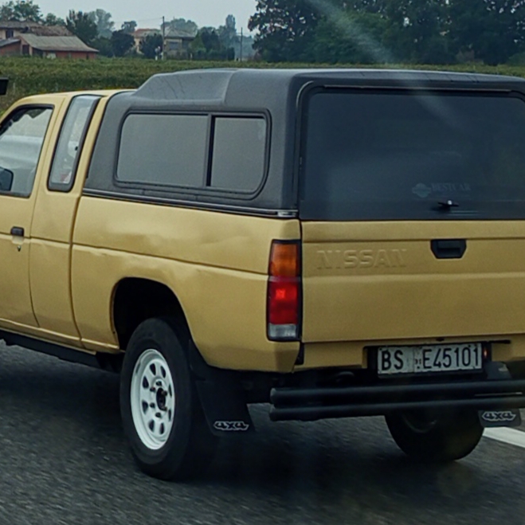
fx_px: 549
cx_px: 249
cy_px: 233
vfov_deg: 51.0
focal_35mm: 32
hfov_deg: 51.1
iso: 51
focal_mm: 5.24
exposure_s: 1/481
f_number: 1.7
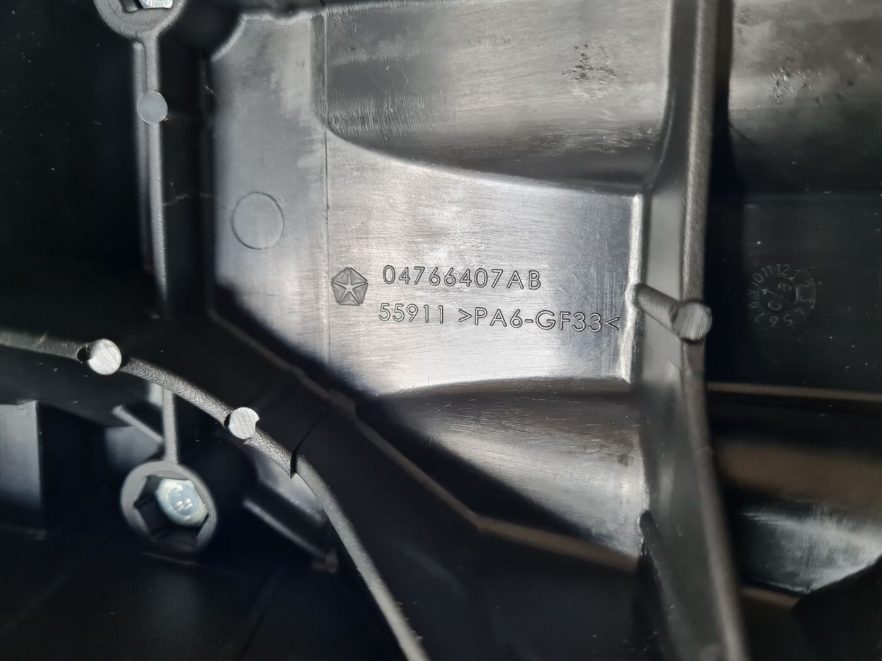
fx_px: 662
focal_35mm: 26
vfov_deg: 53.1
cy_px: 330
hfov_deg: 67.3
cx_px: 441
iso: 320
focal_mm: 5.4
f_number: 1.8
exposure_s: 1/100
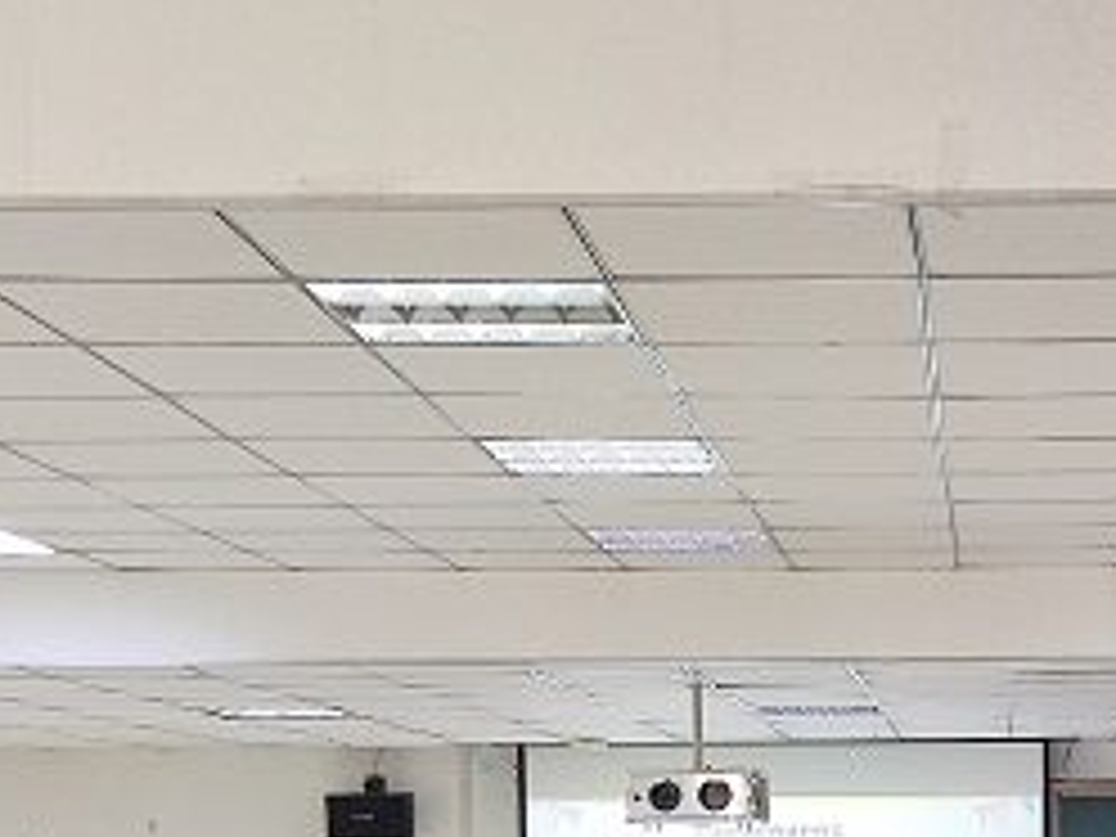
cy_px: 922
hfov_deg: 22.4
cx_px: 1026
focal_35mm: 85
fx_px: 2740
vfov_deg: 16.8
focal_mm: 4.71
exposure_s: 1/50
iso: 427
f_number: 1.79
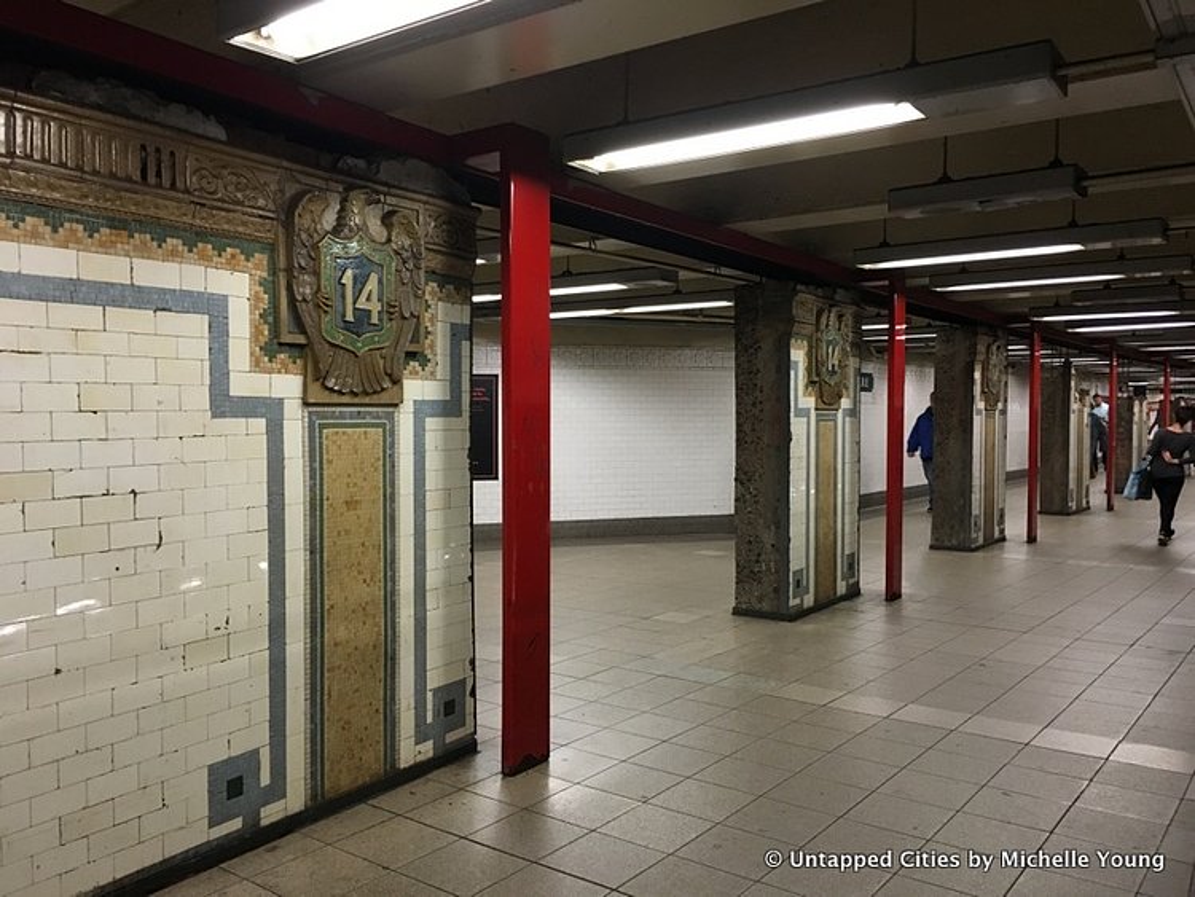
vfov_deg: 48.3
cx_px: 598
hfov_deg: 61.6
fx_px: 1001
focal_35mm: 29
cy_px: 448
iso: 160
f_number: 2.2
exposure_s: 1/30
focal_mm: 4.15
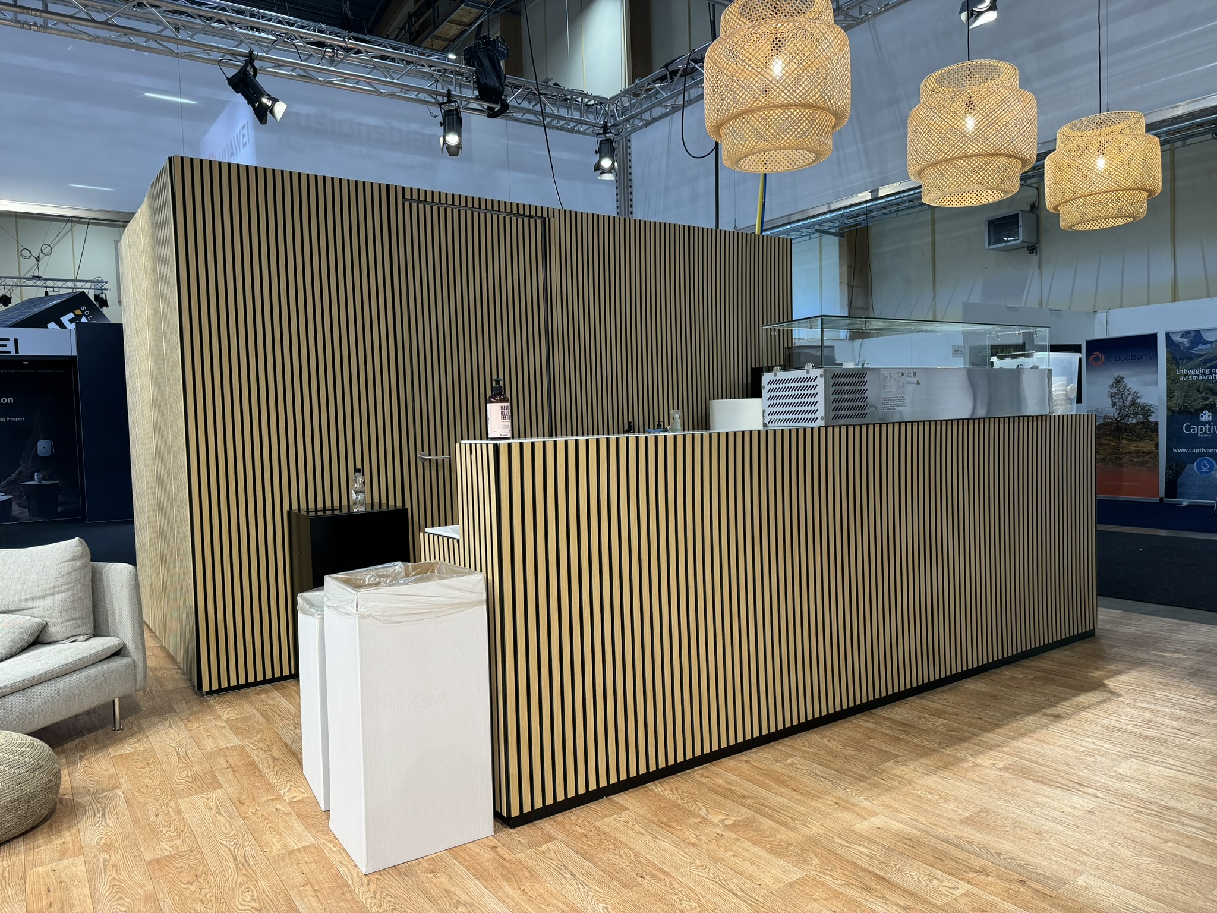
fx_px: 844
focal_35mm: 24
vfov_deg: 56.8
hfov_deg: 71.6
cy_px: 456
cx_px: 608
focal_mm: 6.86
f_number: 1.78
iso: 125
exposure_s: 1/102
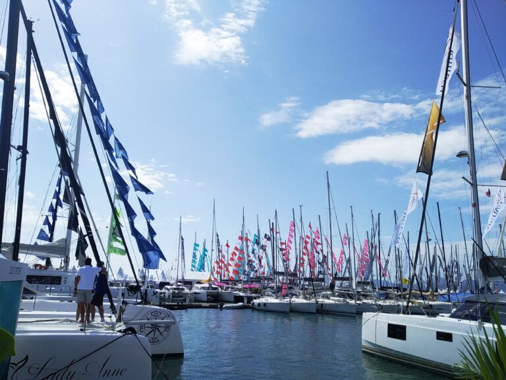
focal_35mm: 26
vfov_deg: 53.1
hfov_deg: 67.3
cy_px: 190
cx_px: 253
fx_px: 380
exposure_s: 1/2680
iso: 100
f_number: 2.2
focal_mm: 3.82
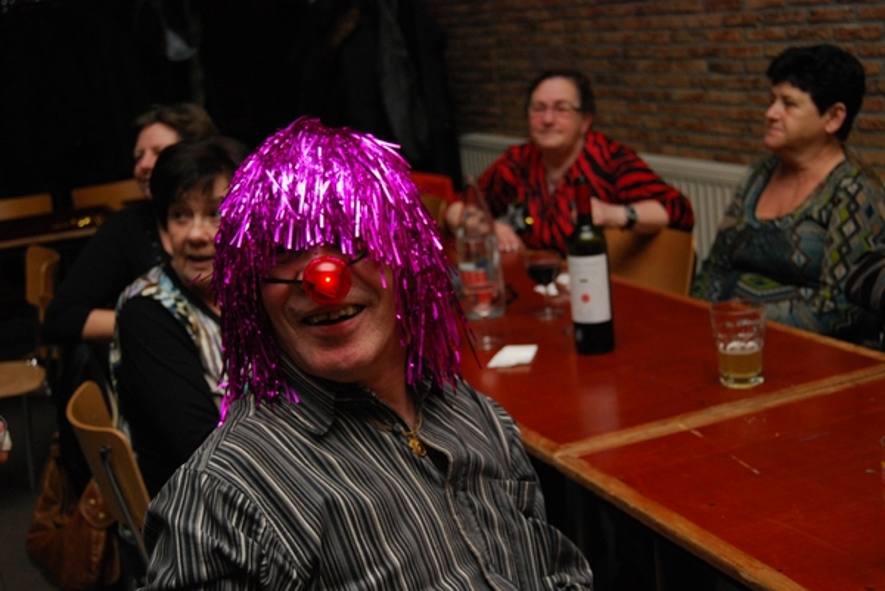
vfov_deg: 25.8
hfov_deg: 37.8
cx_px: 442
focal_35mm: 52
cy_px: 296
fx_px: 1292
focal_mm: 35
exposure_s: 1/60
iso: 900
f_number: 4.8
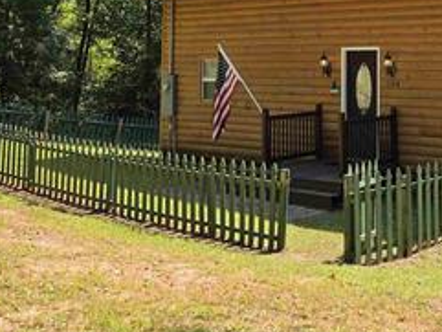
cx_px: 359
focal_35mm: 61
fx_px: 779
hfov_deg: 30.8
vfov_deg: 22.8
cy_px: -26
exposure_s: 1/3211
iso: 80
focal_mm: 6.3
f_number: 1.7
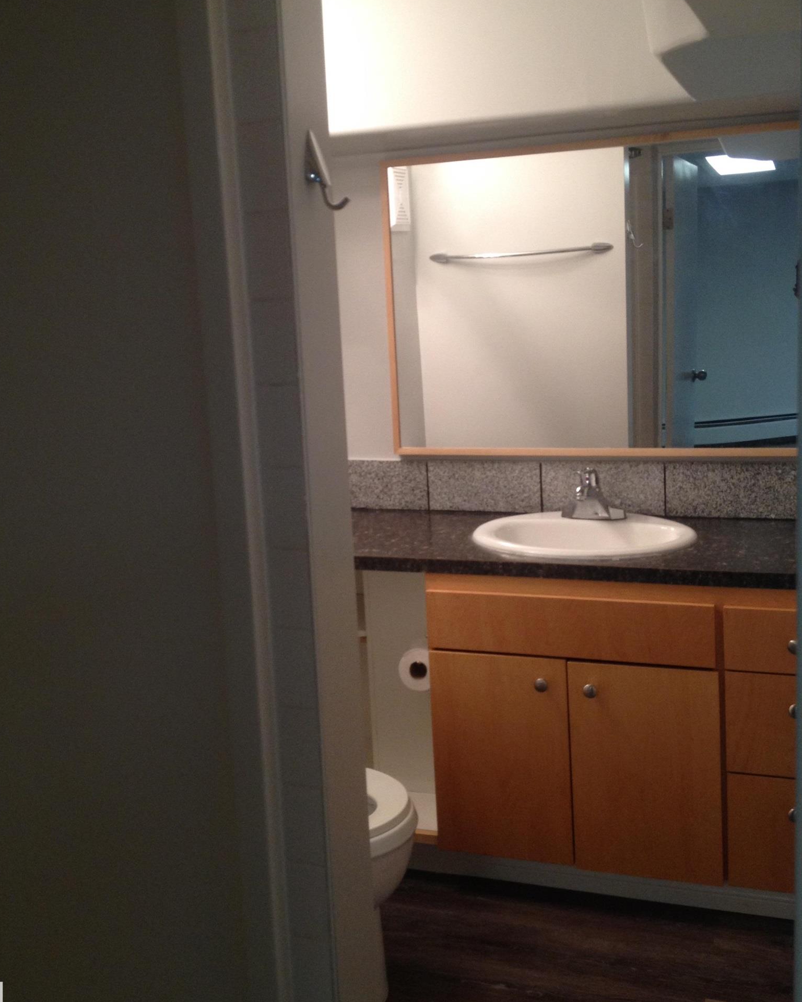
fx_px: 1216
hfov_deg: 36.5
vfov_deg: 44.7
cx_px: 402
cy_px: 451
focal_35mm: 41
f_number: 2.4
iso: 125
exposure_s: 1/20
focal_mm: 4.28
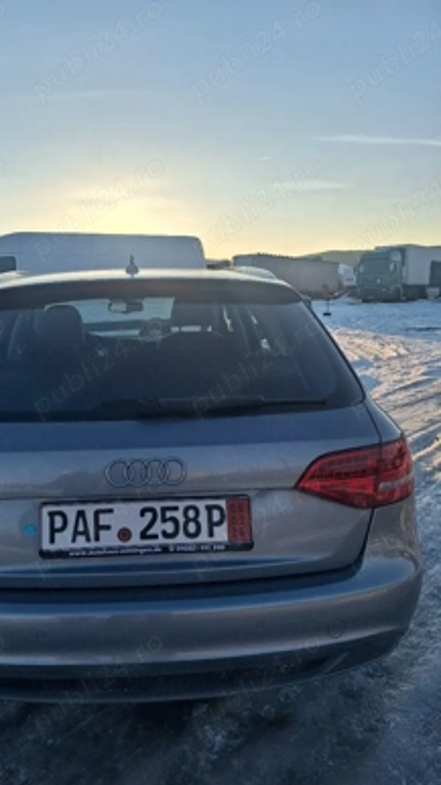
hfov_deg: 43.6
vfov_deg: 71.9
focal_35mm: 26
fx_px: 541
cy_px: 390
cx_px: 138
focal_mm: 5.54
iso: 40
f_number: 1.8
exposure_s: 1/2500
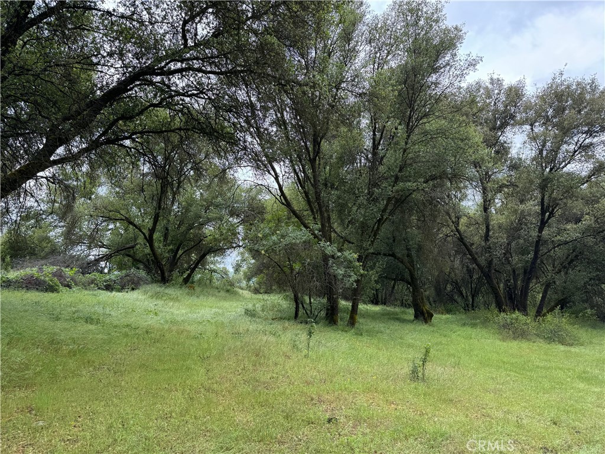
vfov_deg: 56.8
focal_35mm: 24
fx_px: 419
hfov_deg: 71.6
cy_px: 227
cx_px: 302
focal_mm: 6.76
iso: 80
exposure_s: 1/782
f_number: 1.78
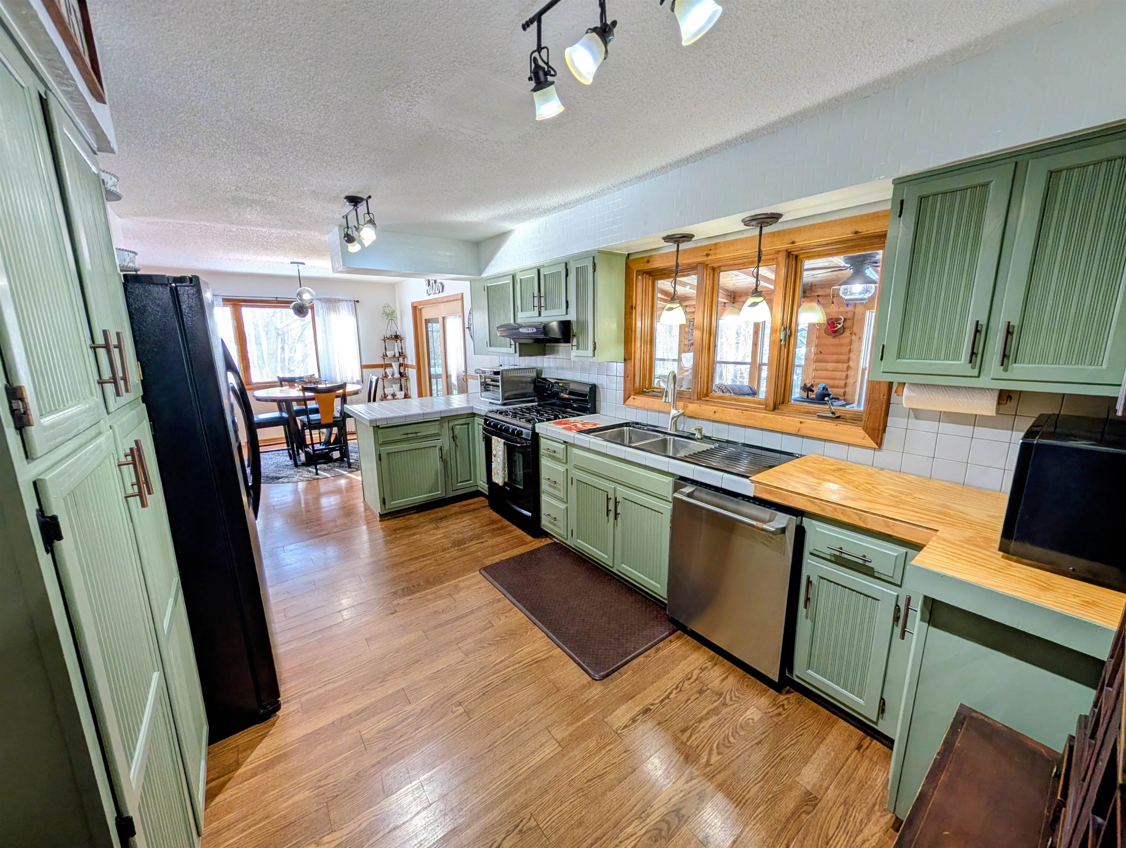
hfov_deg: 110.5
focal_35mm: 12
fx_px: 391
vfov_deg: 94.6
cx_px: 563
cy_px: 424
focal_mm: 2.02
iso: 110
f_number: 1.7
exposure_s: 1/120
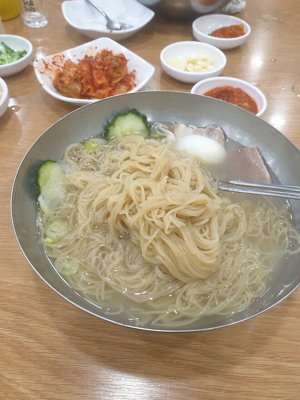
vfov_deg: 67.3
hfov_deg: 53.1
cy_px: 200
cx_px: 150
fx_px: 300
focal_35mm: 26
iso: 250
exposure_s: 1/60
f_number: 2.4
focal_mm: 4.3
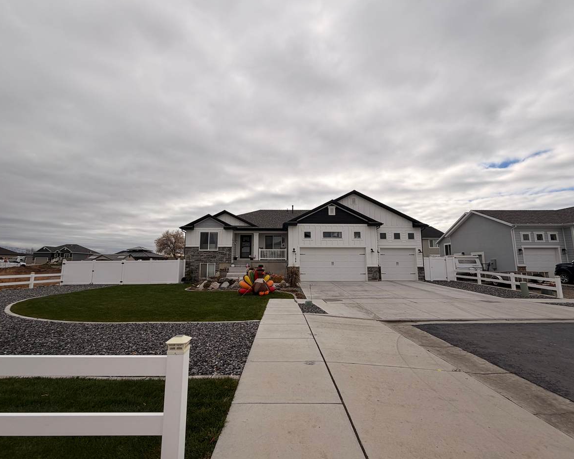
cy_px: 231
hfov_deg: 96.8
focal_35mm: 15
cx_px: 286
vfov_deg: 84.0
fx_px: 255
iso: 20
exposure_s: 1/1167
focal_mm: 2.22
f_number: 2.2
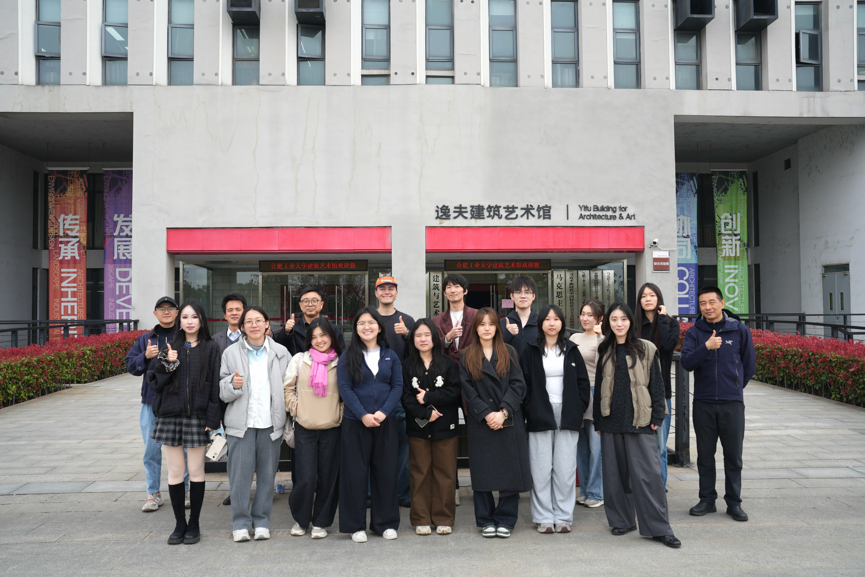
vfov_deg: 42.1
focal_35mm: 31
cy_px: 288
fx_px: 750
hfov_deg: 60.0
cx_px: 432
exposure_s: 1/160
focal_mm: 31.2
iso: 100
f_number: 7.1
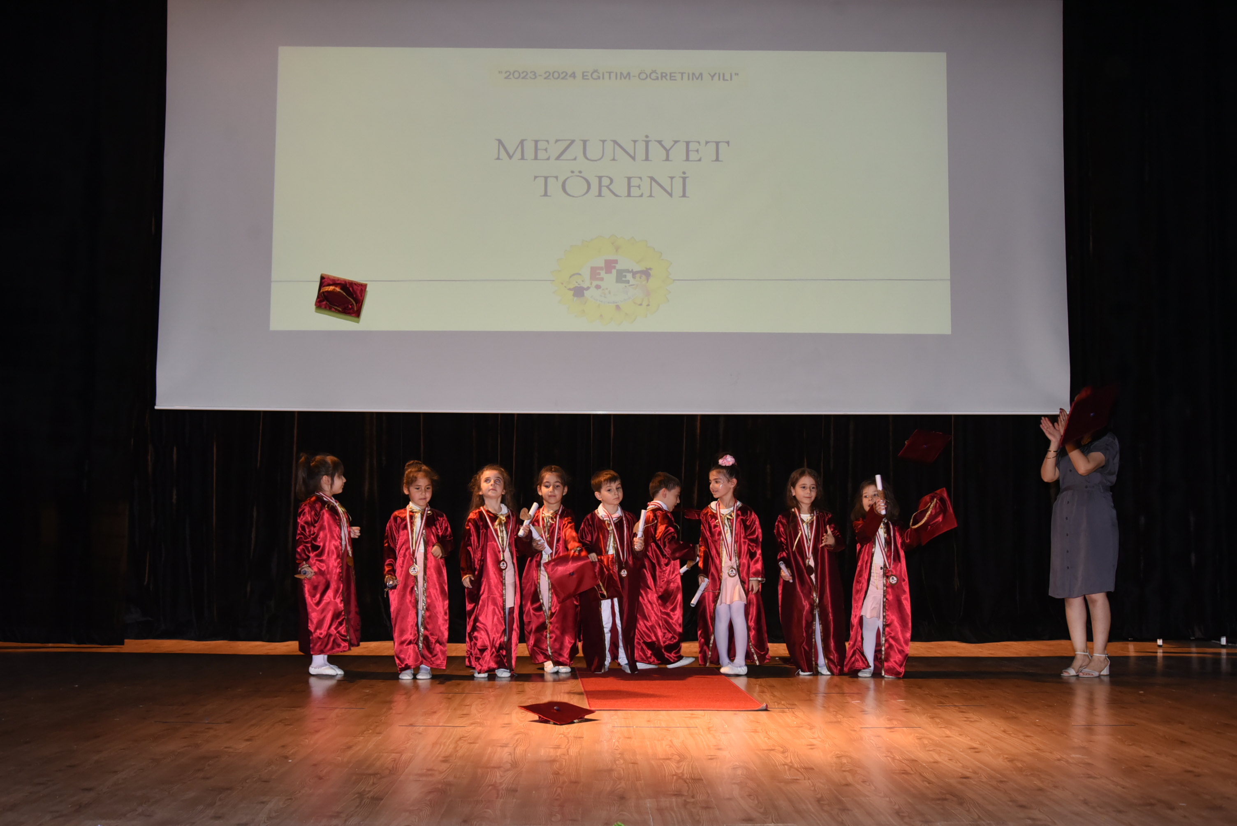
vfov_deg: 30.5
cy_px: 413
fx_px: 1512
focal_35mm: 44
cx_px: 618
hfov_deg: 44.5
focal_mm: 44
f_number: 5.6
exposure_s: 1/125
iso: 2000
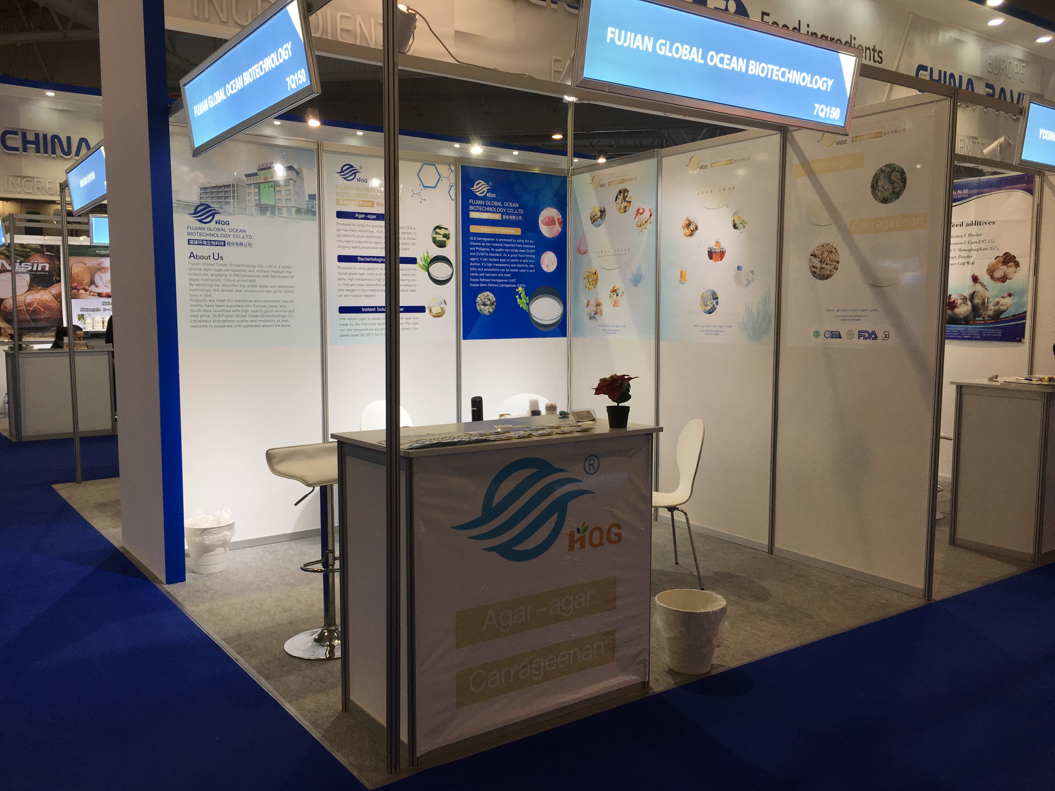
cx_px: 528
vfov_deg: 48.2
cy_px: 396
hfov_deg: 61.7
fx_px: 884
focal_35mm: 29
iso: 32
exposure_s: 1/100
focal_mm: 4.15
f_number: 2.2
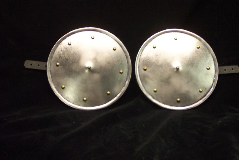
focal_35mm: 89
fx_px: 591
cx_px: 120
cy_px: 80
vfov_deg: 15.4
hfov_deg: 22.9
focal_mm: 18.7
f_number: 4
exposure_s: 1/10
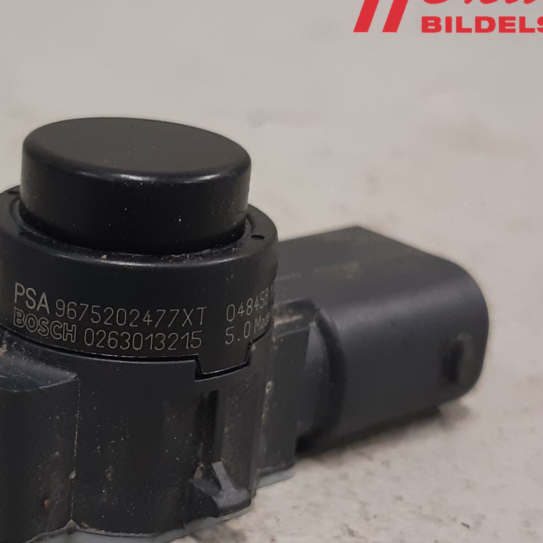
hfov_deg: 37.5
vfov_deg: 38.1
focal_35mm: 44
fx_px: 781
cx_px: 145
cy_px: 336
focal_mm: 3.93
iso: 160
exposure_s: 1/50
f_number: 1.7
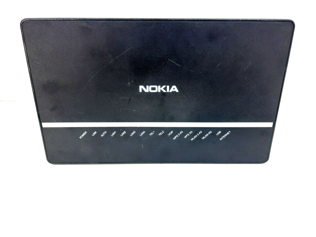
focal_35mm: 24
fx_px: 219
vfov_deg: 56.8
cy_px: 118
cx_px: 158
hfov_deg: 71.6
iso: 40
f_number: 1.8
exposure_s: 1/50
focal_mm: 5.23
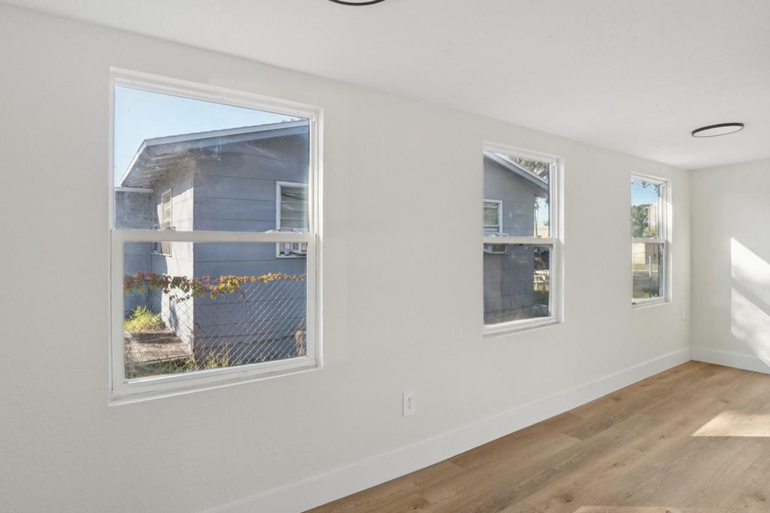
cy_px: 254
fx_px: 406
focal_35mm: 19
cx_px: 371
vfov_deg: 64.6
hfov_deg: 86.9
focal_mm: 10
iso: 160
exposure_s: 1/30
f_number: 8
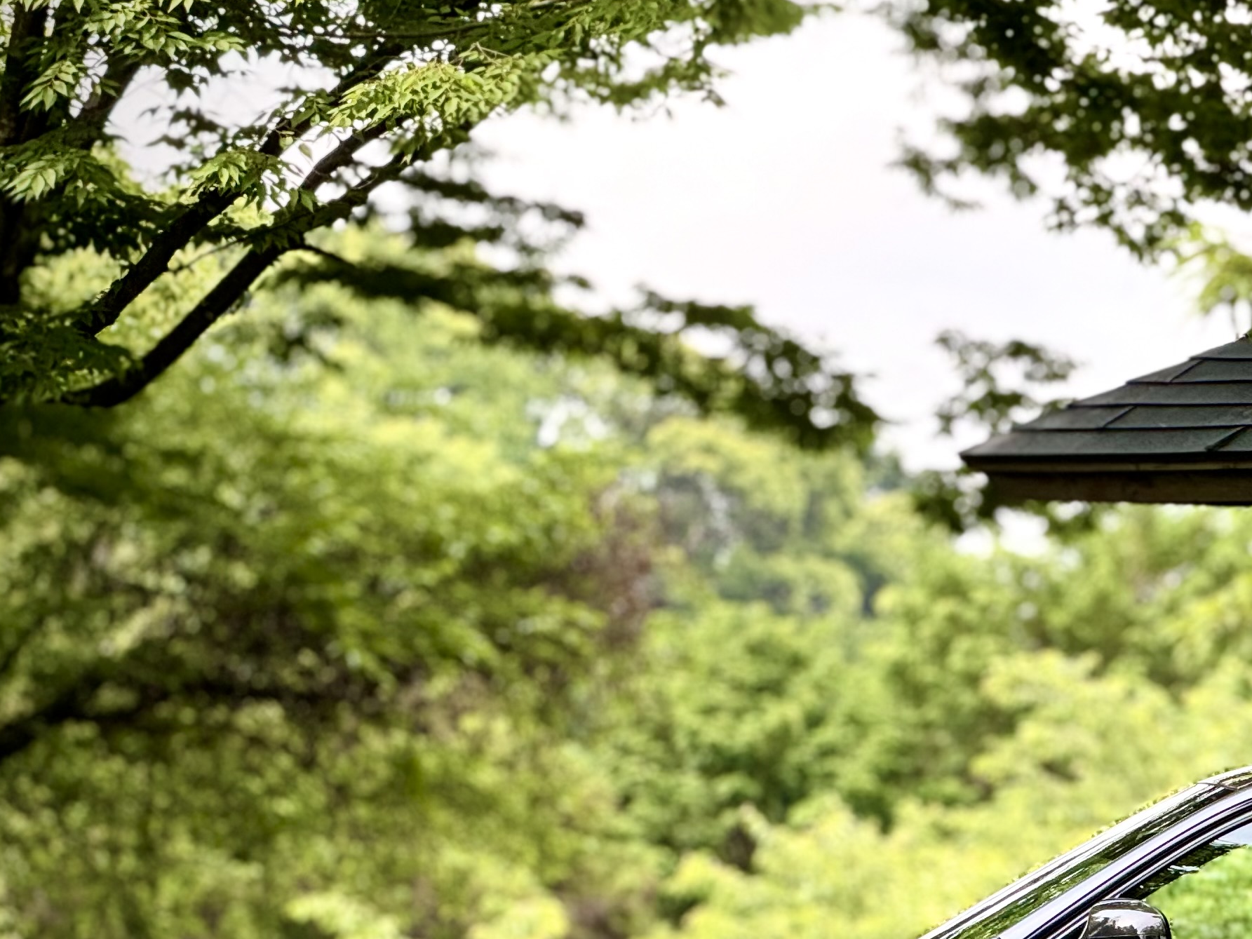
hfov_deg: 7.3
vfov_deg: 5.5
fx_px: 9802
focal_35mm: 271
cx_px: 1352
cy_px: 687
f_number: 2.8
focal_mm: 15.66
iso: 50
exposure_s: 1/190
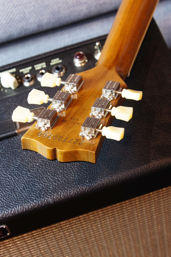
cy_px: 128
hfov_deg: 16.5
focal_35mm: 82
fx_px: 589
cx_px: 86
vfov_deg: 24.6
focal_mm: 55
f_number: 7.1
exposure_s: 1/2.5
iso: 100
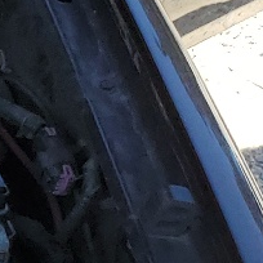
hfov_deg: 7.6
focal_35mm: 180
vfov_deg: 9.5
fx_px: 1547
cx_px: -696
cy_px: 356
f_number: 1.5
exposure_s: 1/1111
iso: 50
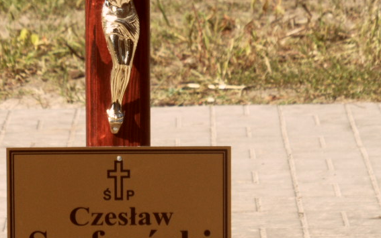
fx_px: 2982
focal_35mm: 287
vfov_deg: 4.6
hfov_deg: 7.3
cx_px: 111
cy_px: 116
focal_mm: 24.6
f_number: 4.4
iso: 80
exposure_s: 1/500
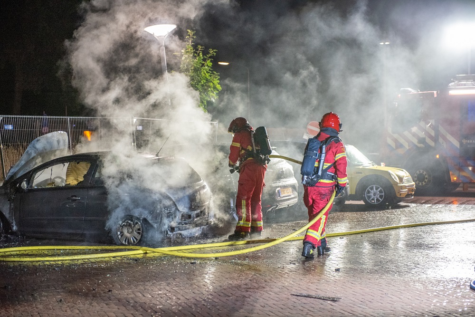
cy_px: 158
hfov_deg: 28.8
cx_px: 238
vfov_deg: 19.5
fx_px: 924
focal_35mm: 70
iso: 4000
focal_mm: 70
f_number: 2.8
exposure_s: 1/125
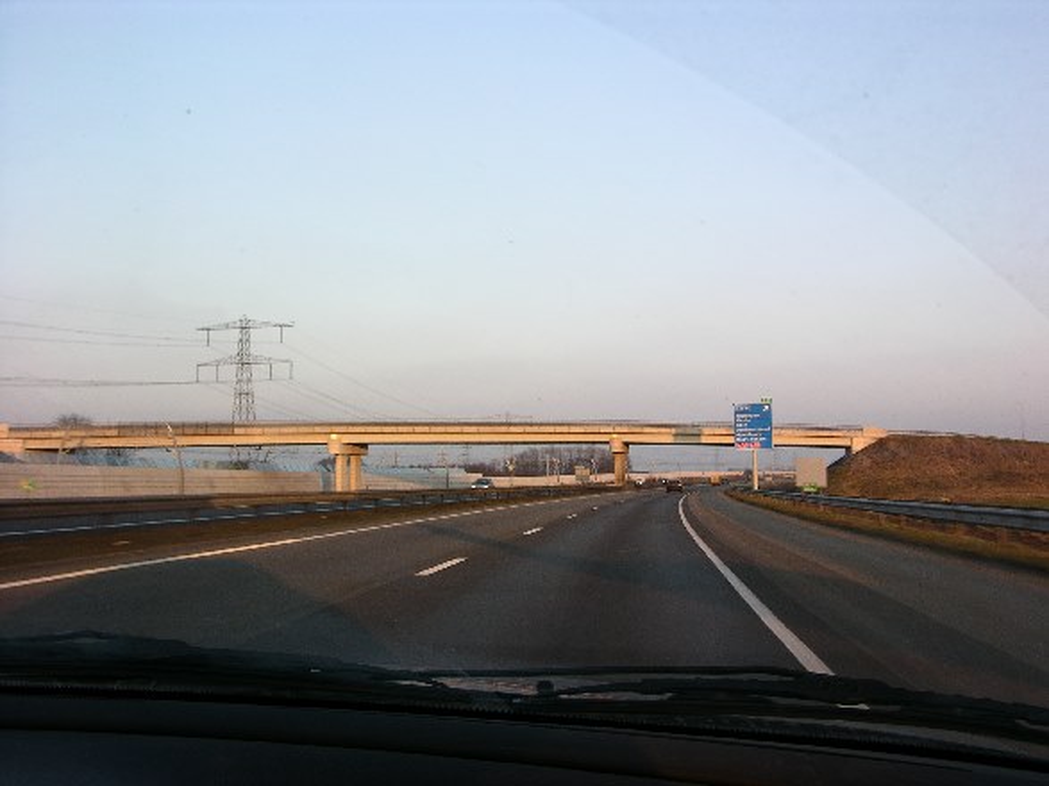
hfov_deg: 47.9
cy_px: 393
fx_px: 1182
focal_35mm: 39
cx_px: 524
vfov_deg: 36.8
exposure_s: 1/57.7
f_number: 5.1
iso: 50
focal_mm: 10
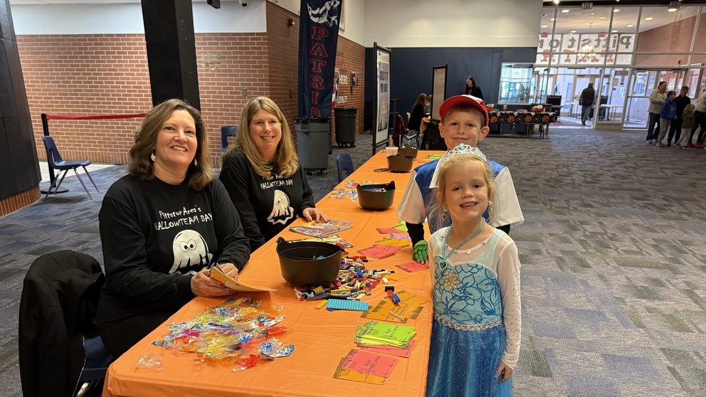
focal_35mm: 27
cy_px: 260
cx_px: 359
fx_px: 505
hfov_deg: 69.9
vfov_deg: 42.4
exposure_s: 1/60
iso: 500
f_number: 1.78
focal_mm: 6.76
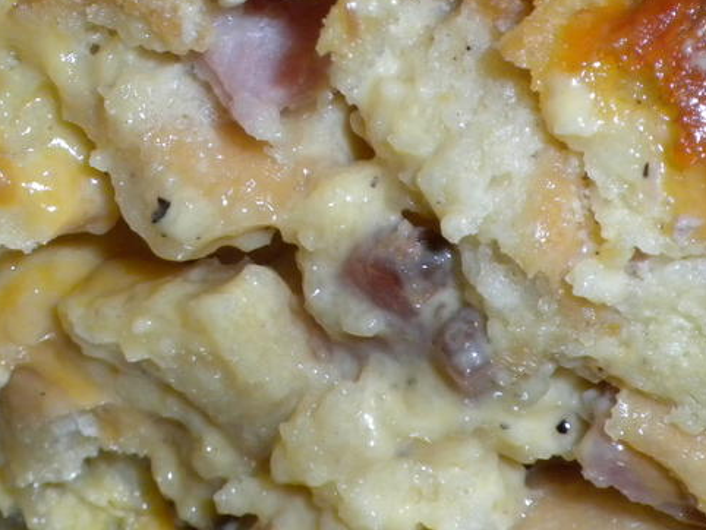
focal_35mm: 97
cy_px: 251
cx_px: 248
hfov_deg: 20.2
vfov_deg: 15.3
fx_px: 1979
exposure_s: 1/30
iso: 400
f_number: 11
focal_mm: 9.1
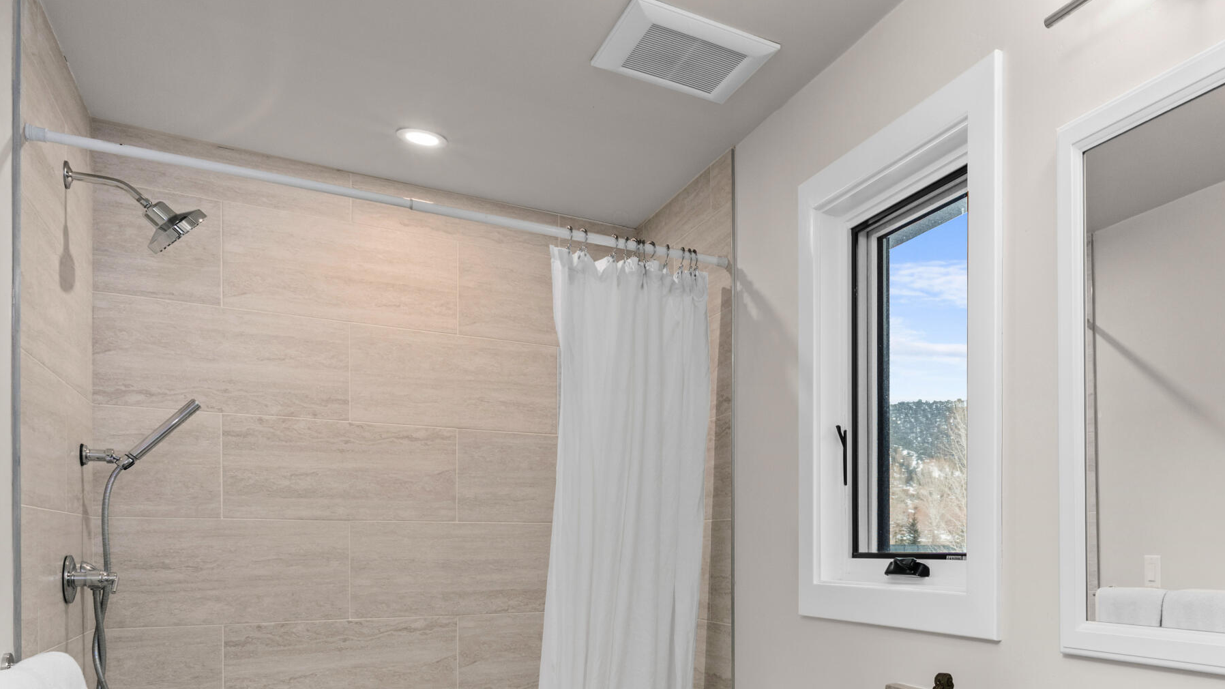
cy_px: 585
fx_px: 938
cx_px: 913
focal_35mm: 29
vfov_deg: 38.3
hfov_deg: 62.6
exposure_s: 1/5
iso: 400
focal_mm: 16.5
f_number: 11
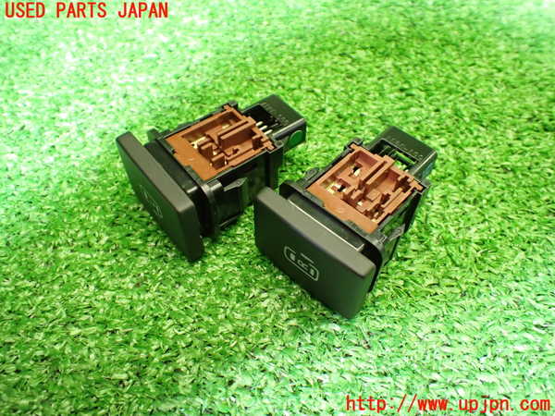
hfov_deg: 60.0
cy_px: 208
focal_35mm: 30
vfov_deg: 46.8
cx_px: 278
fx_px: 481
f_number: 2.3
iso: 800
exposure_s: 1/100
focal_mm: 5.4
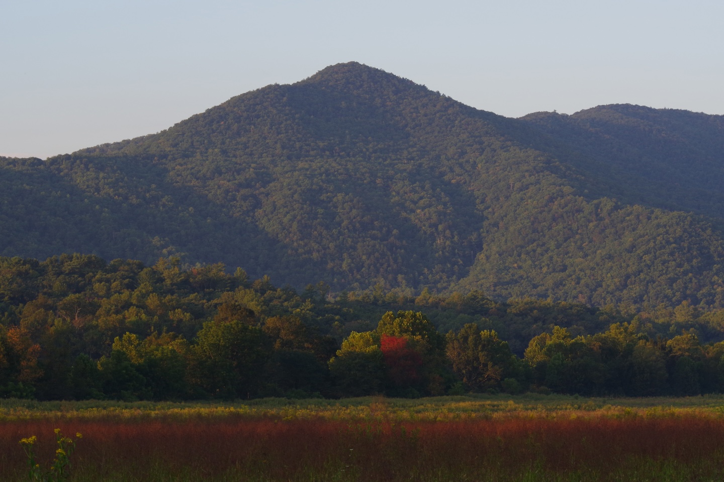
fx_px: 2313
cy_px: 241
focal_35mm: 115
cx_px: 362
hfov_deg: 17.8
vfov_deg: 11.9
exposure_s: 1/60
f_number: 13
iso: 400
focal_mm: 77
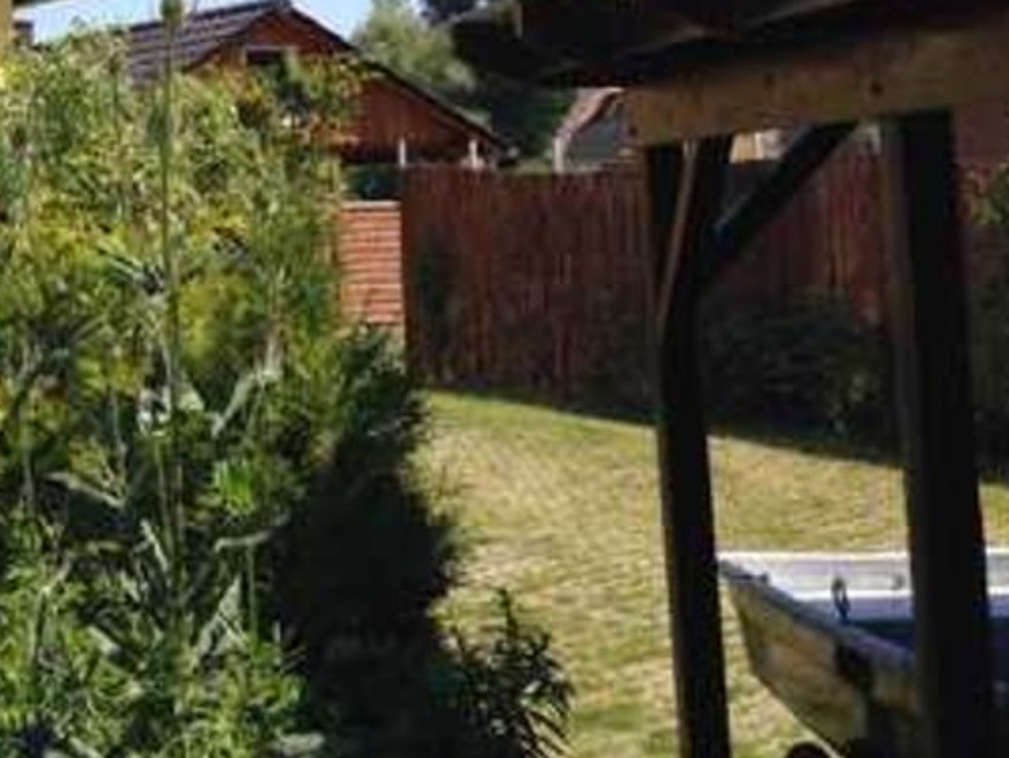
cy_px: -18
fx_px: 2303
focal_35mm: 79
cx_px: -173
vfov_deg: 18.2
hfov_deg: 22.9
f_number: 2.4
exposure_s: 1/1205
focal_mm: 4.12
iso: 50
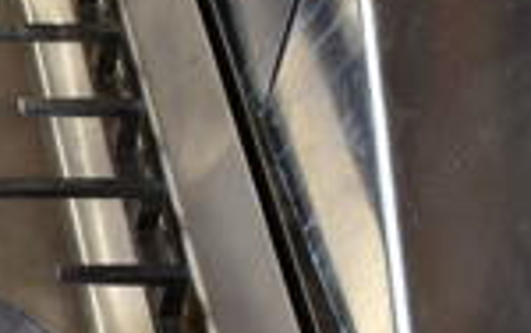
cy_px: 329
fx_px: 1622
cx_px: -481
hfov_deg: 15.4
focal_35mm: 112
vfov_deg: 11.6
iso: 640
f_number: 3.5
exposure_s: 1/30
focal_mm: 18
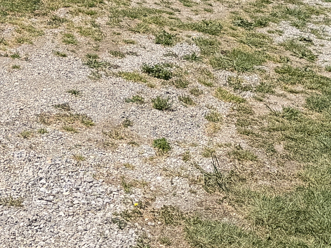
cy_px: -216
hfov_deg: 20.2
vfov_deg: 13.8
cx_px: -7
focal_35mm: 94
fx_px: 899
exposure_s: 1/5714
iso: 80
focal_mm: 6.76
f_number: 1.78
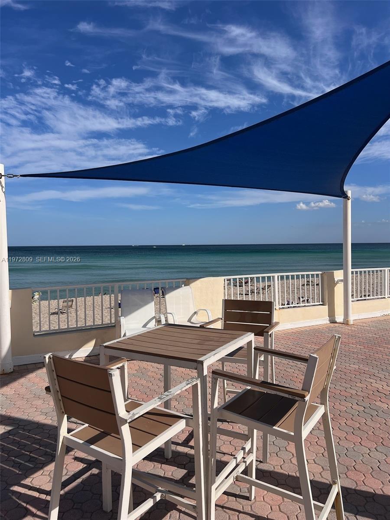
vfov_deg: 67.3
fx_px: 391
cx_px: 195
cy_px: 260
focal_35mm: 26
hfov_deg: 53.1
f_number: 1.5
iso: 50
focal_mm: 5.7
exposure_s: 1/9434
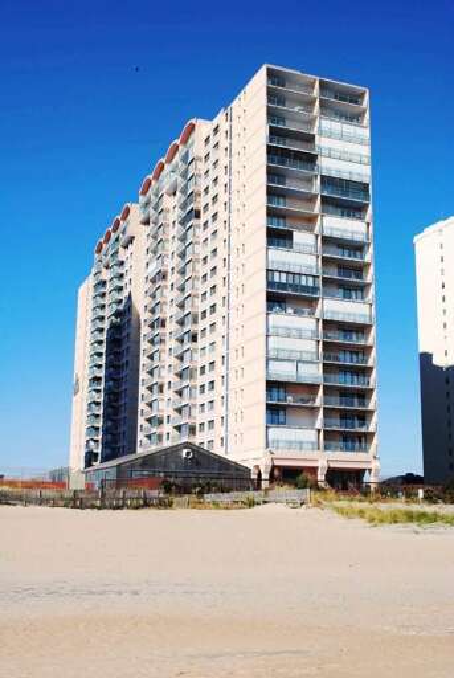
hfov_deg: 32.0
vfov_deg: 46.3
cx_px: 227
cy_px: 339
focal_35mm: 42
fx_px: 792
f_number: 9
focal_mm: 28
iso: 100
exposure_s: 1/320
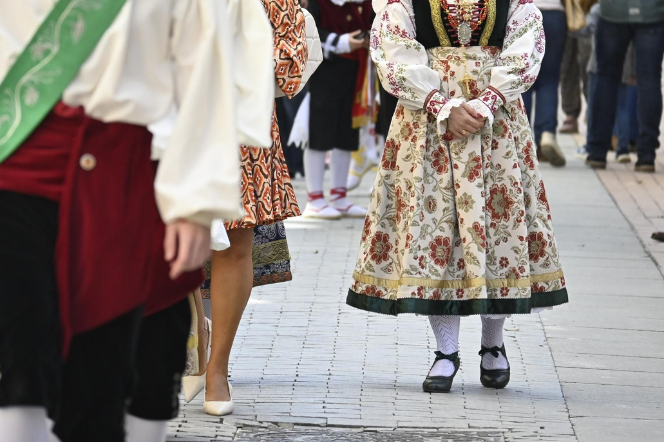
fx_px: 7944
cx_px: 299
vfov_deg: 3.2
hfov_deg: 4.8
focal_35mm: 431
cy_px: 142
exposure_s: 1/400
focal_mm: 185
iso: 500
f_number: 5.6
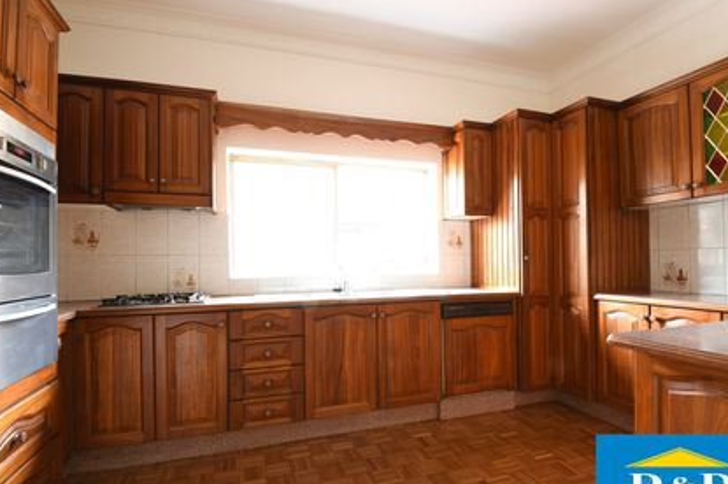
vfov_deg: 70.3
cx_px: 358
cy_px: 257
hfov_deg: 93.3
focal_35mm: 17
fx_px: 343
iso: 100
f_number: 11
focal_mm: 10
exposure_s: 3
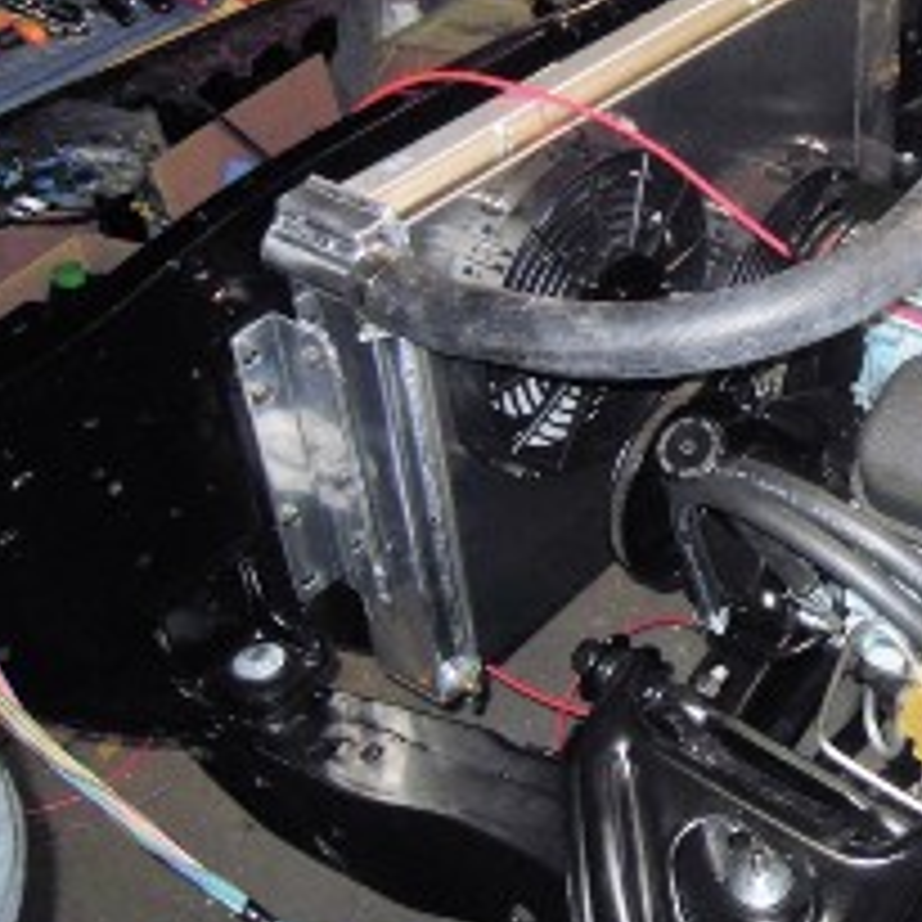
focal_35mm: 54
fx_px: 1627
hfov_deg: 29.5
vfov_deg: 31.6
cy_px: 382
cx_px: 926
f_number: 2.7
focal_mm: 5
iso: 200
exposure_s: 1/25
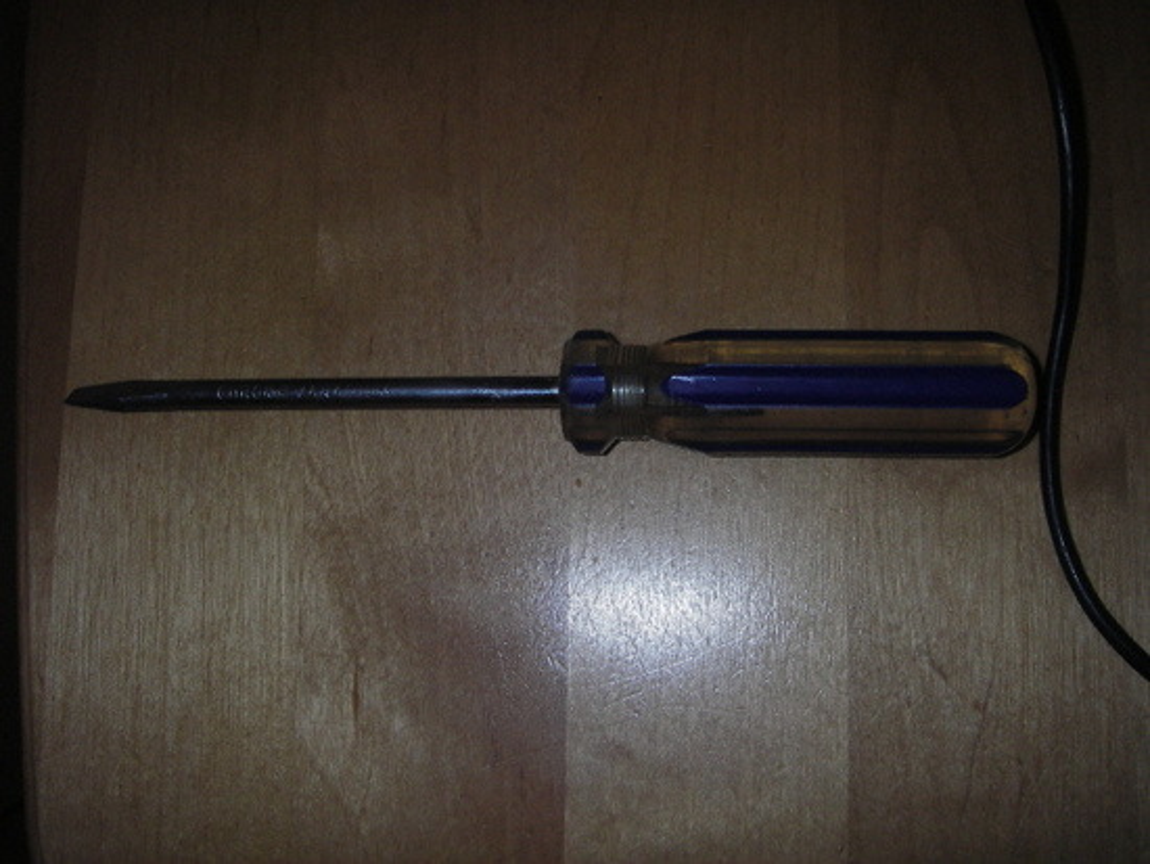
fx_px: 1263
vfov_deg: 37.7
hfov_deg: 49.0
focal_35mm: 38
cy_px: 432
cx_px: 575
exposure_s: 1/30
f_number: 3.3
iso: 100
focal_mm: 6.3
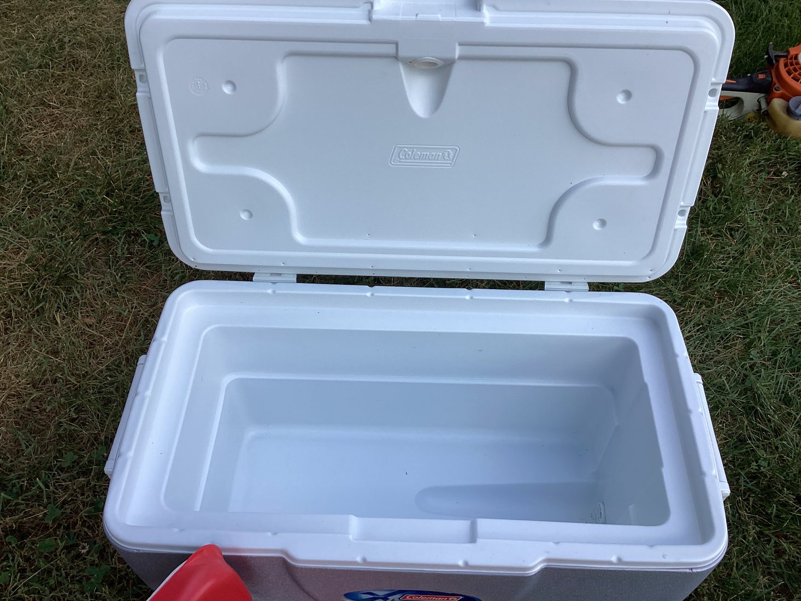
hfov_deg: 56.8
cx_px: 410
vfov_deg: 44.2
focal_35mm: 32
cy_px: 292
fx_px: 741
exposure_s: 1/652
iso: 25
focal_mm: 3.3
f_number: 2.4
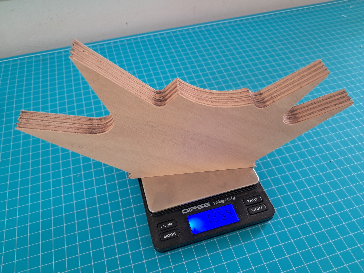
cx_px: 182
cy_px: 136
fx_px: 284
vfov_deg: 51.4
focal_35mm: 27
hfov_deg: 65.3
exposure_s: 1/50
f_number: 1.8
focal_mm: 4
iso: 250
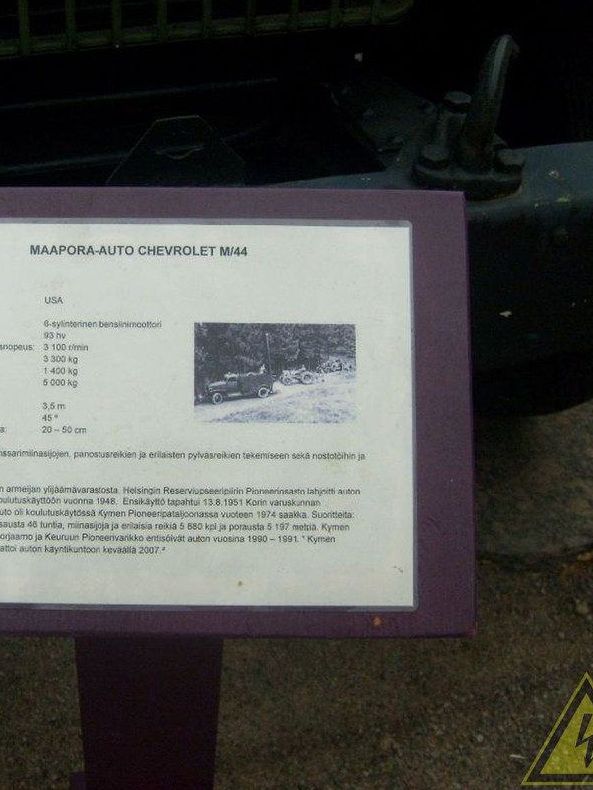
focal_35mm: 47
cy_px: 394
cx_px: 129
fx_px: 1073
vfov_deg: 40.4
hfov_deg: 30.2
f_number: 7.1
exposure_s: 1/90
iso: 80
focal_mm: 5.8
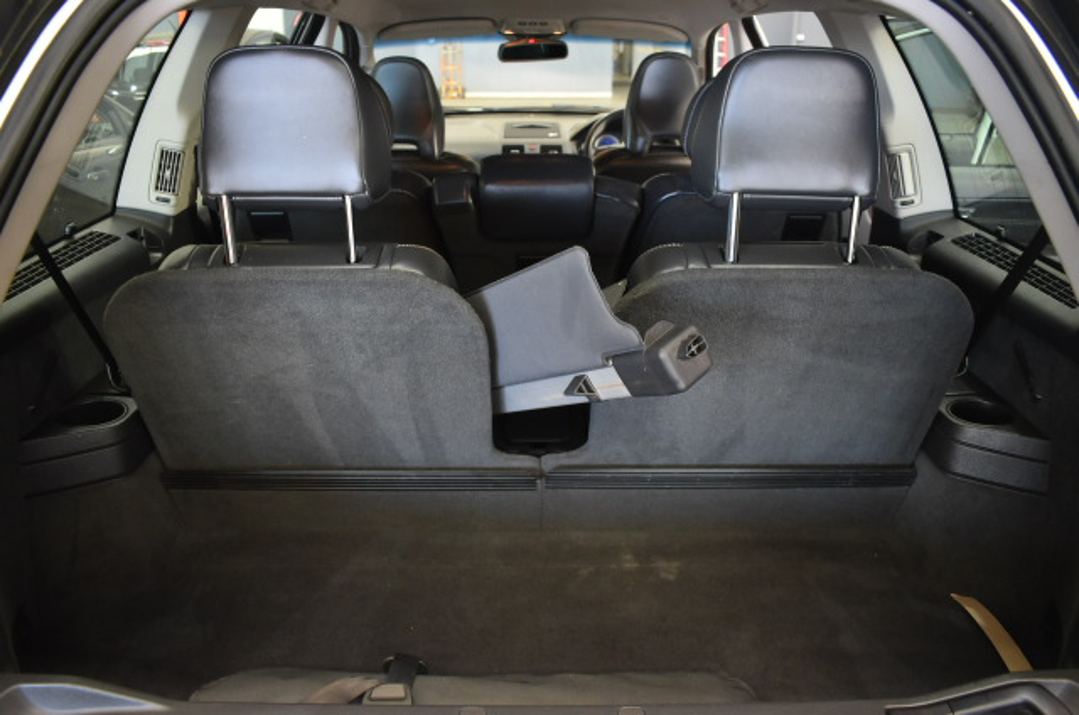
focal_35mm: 27
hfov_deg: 67.5
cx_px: 540
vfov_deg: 47.7
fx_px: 808
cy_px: 358
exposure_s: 1/60
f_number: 3.5
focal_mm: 18
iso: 1400
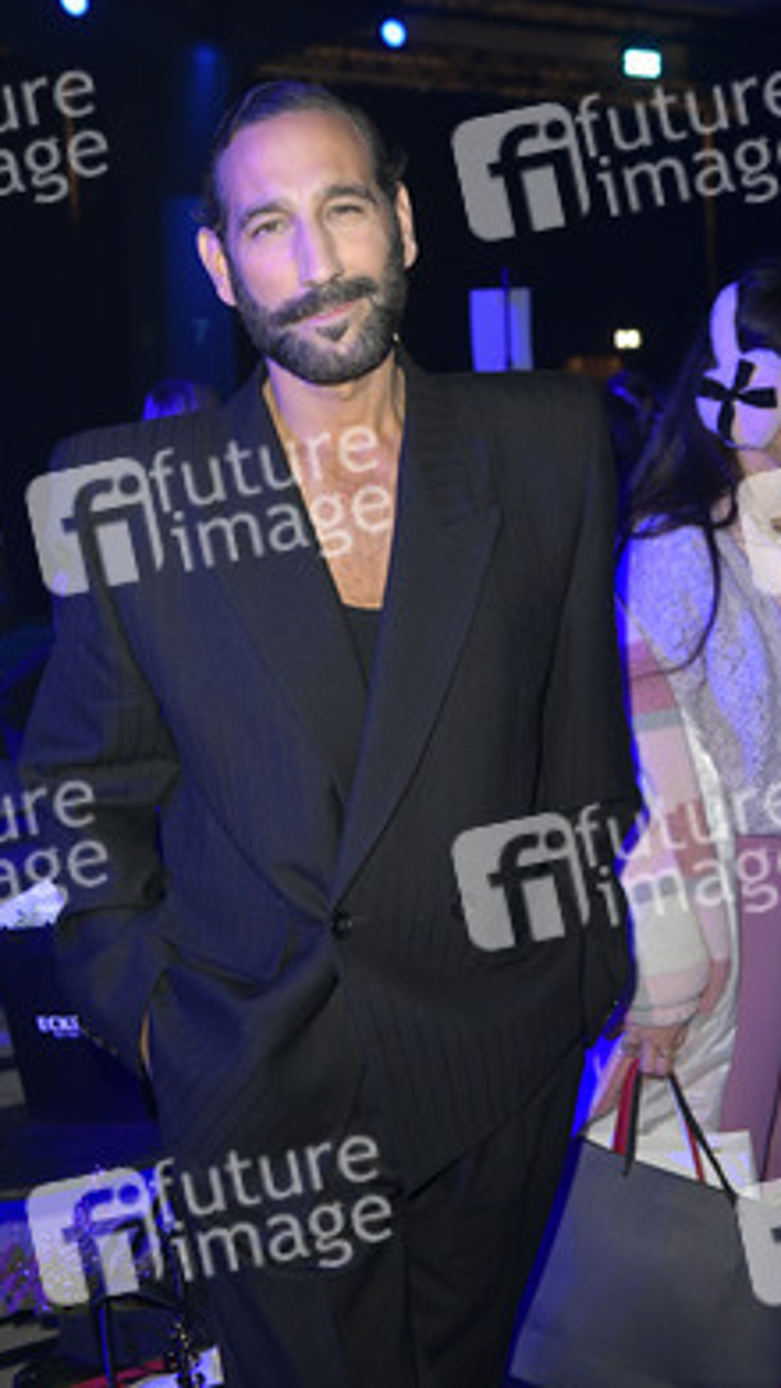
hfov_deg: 26.5
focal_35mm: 45
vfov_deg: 45.5
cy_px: 689
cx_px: 312
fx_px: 1656
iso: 2000
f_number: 5
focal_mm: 42
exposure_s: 1/160
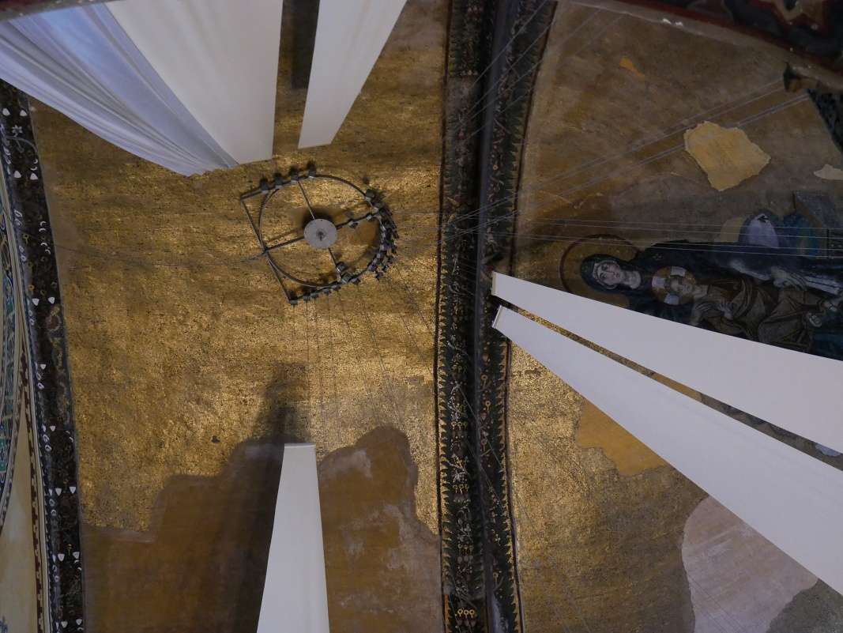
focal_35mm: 56
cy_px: 316
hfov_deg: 34.3
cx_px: 422
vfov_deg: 26.1
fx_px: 1364
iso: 3200
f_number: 4.7
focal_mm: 28
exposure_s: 1/40
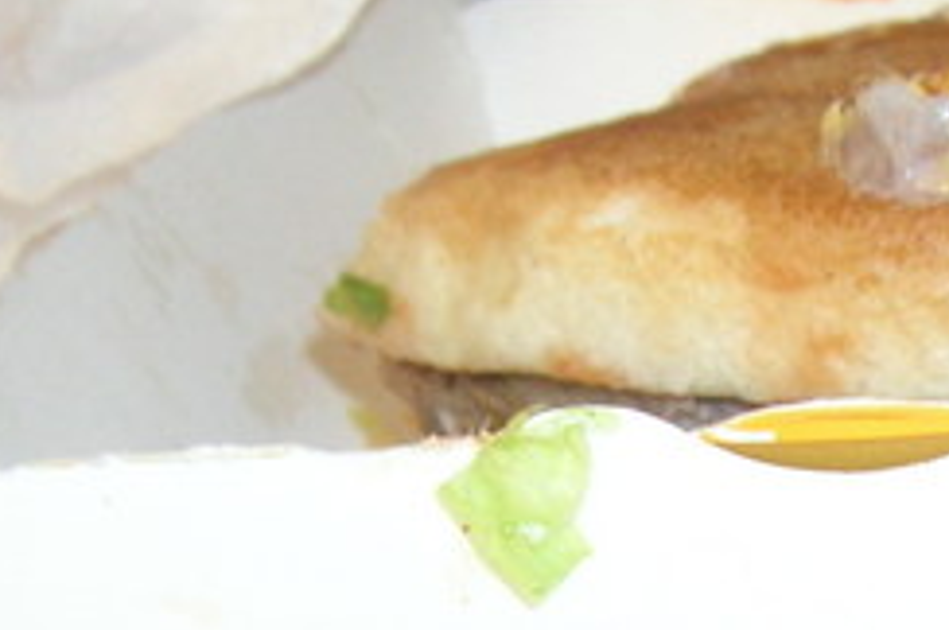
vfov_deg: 11.4
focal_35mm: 116
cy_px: 877
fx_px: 3054
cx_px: 968
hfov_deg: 17.2
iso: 200
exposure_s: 1/24.1
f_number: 2.9
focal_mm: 5.7
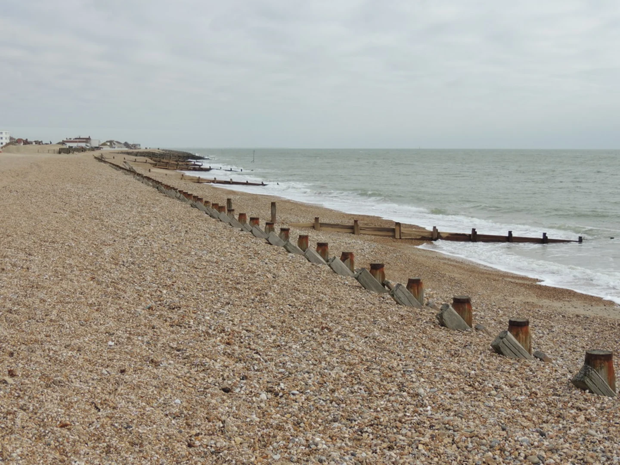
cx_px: 310
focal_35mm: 47
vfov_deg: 30.9
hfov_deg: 40.4
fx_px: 842
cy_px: 232
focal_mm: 8.3
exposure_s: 1/1000
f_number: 3.5
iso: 100
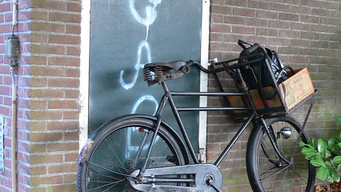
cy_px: 138
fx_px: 660
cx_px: 275
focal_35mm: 73
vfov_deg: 16.5
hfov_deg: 28.3
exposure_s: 1/30
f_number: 2.8
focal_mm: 7.4
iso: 200
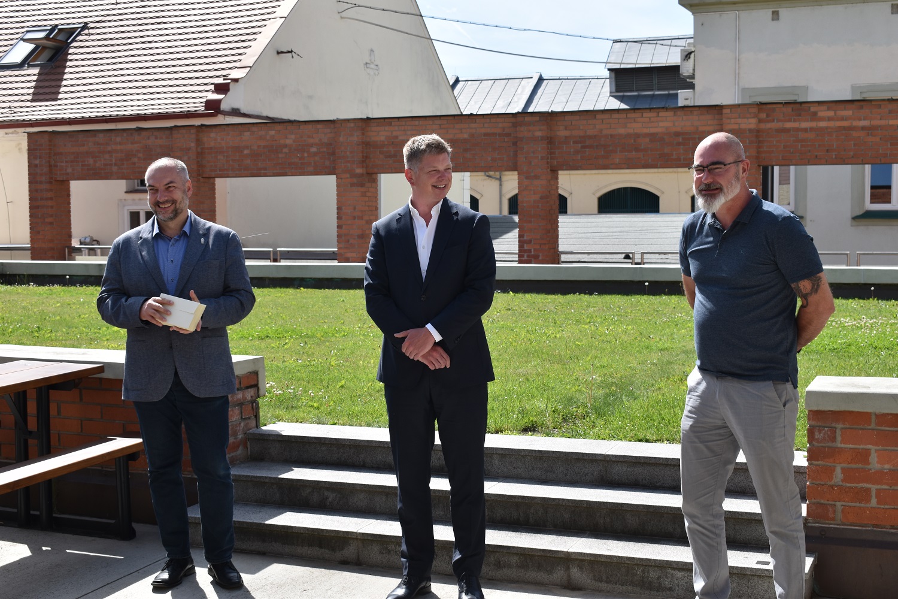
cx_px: 449
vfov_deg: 26.5
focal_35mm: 51
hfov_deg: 38.9
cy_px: 300
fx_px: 1272
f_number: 9
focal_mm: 34
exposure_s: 1/320
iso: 200
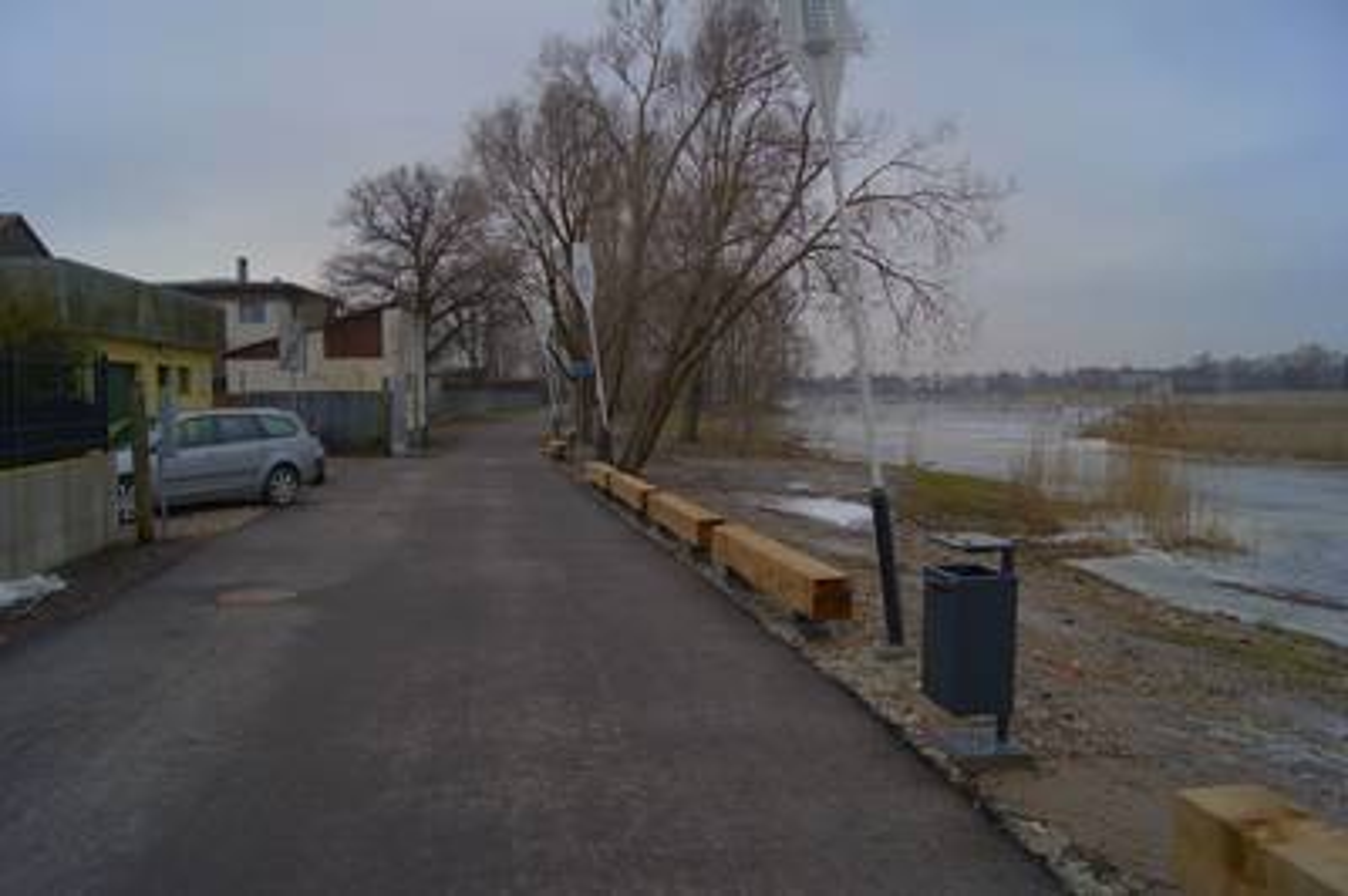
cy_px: 448
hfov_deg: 67.4
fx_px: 1010
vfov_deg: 47.9
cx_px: 674
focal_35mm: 27
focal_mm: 18
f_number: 5
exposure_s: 1/160
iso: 100
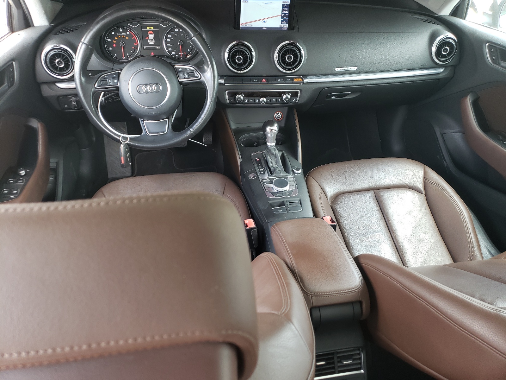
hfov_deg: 67.3
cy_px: 190
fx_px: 380
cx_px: 253
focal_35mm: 26
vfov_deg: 53.1
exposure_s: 1/50
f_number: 1.5
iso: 63
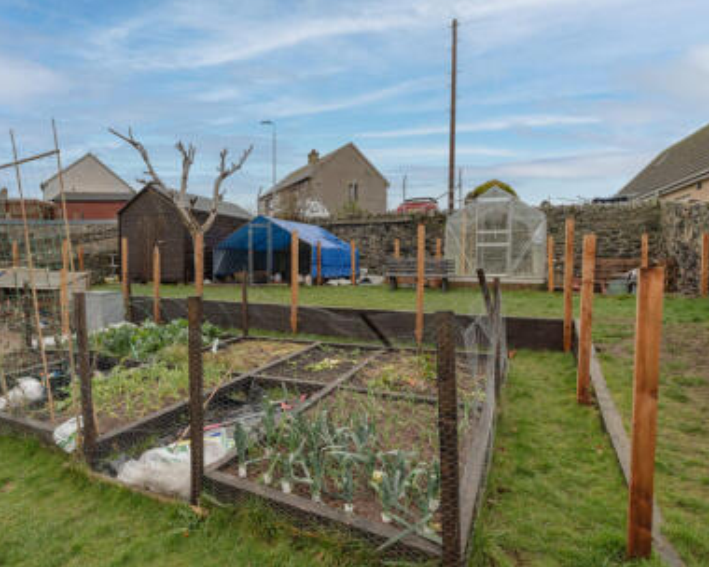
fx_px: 420
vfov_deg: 68.1
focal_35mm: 20
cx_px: 274
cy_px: 281
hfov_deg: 79.2
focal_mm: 17
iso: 1000
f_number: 8
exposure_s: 1/50
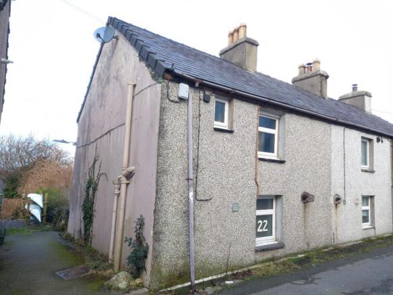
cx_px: 196
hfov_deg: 69.4
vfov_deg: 54.9
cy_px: 148
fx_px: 284
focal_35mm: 25
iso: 40
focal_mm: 4.6
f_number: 2
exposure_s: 1/100
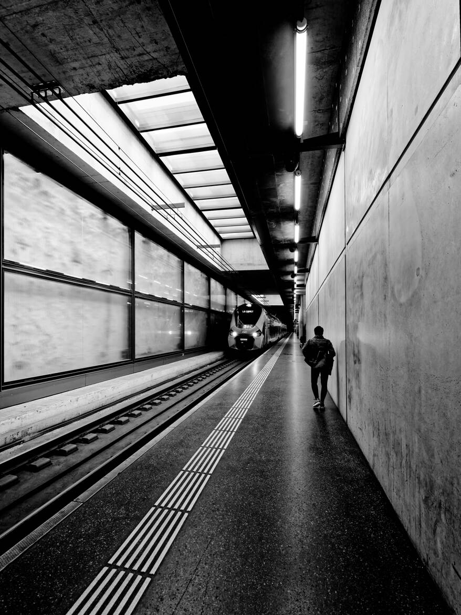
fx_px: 284
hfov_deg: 78.1
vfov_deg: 94.5
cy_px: 308
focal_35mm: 16
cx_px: 230
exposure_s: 1/60
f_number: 4.5
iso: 500
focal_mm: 8
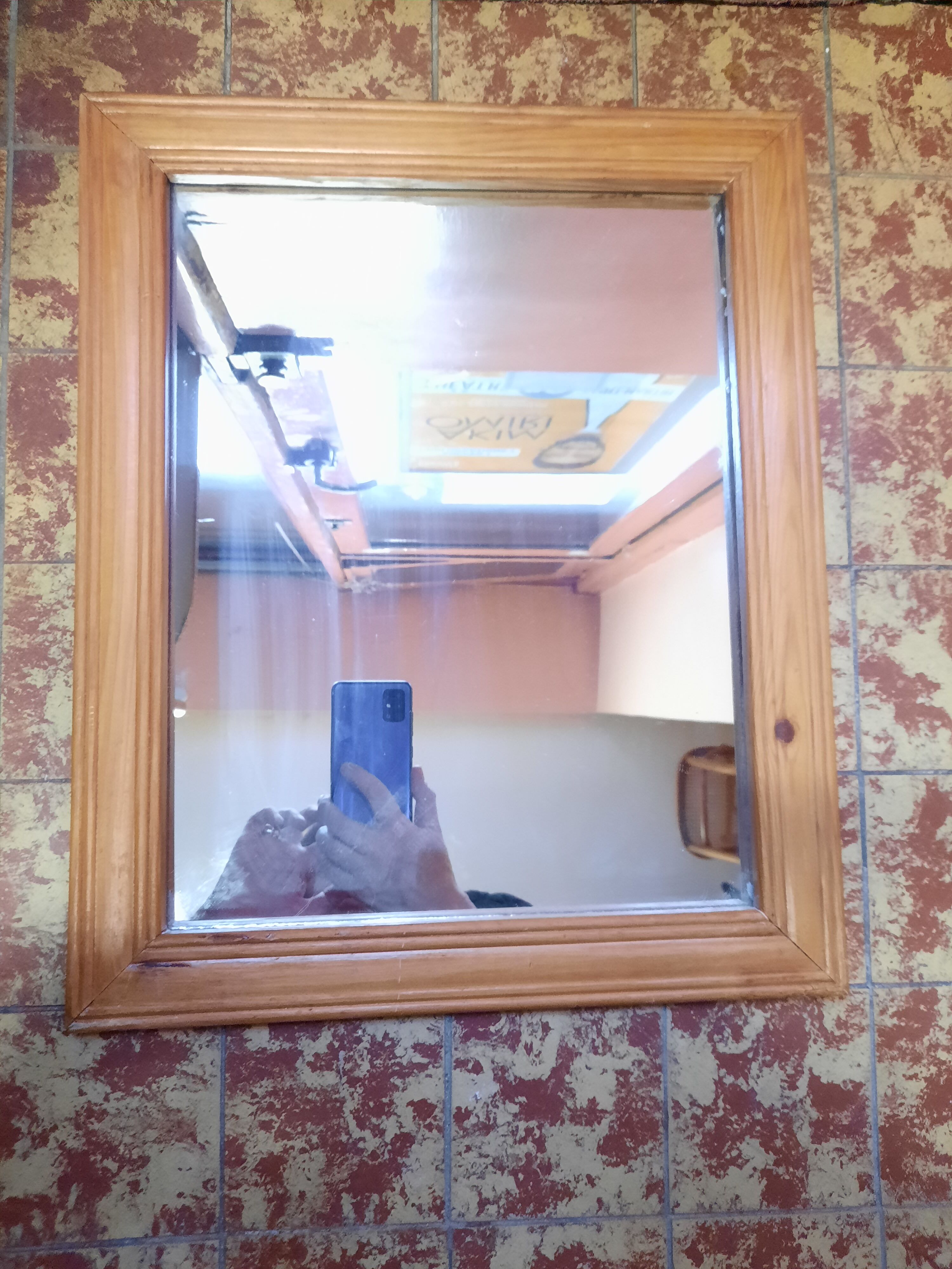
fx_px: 917
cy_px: 634
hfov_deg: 54.9
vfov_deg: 69.4
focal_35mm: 25
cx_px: 476
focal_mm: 4.6
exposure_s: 1/20
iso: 800
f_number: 2
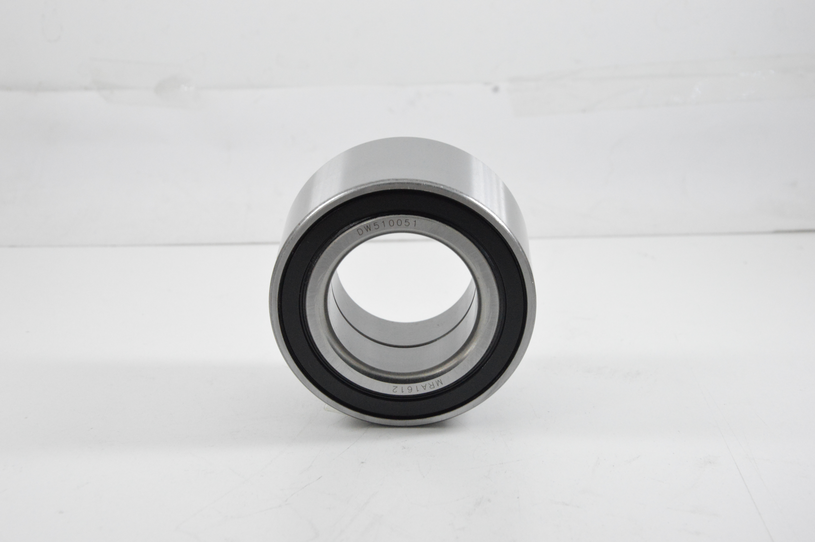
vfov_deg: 17.5
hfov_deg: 26.0
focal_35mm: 78
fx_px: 1764
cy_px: 271
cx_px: 408
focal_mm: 52
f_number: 8
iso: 3200
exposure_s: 1/100
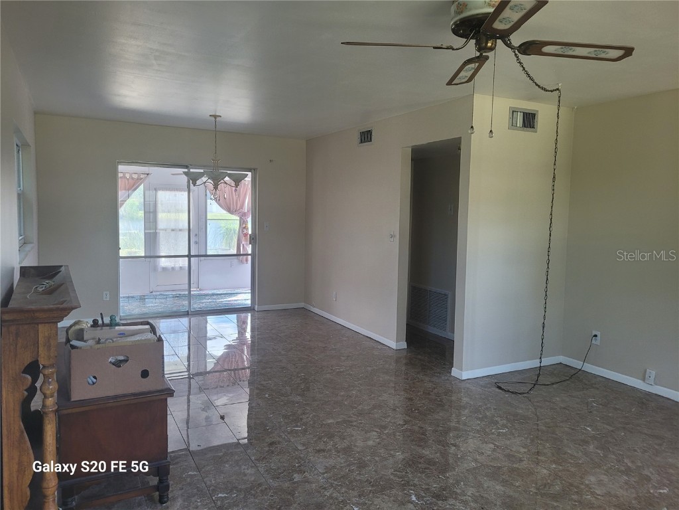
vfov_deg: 53.1
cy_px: 255
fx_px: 510
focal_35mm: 26
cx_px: 340
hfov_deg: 67.3
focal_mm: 5.4
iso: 125
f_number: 1.8
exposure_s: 1/120
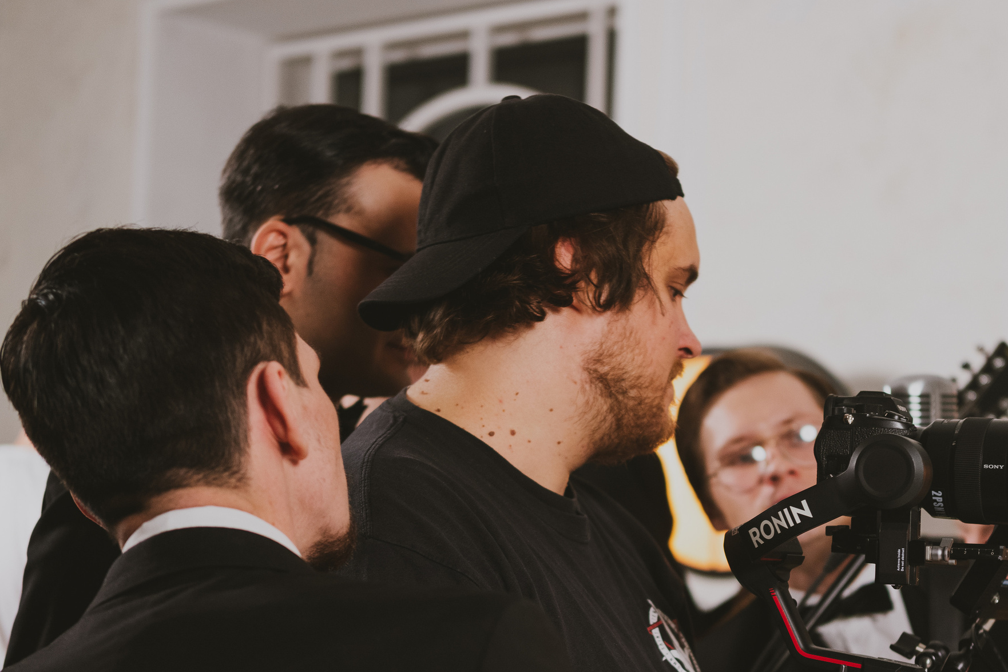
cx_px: 588
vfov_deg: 17.6
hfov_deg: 26.3
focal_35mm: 77
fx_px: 2156
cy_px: 485
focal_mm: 35
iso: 640
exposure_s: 1/200
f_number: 2
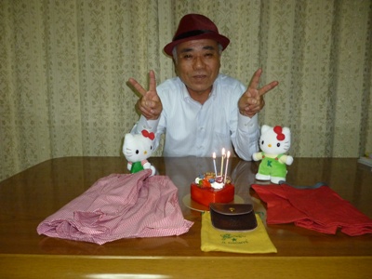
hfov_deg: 63.4
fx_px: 301
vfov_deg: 49.7
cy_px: 140
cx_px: 186
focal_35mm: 28
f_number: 3.1
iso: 250
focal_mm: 5
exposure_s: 1/60
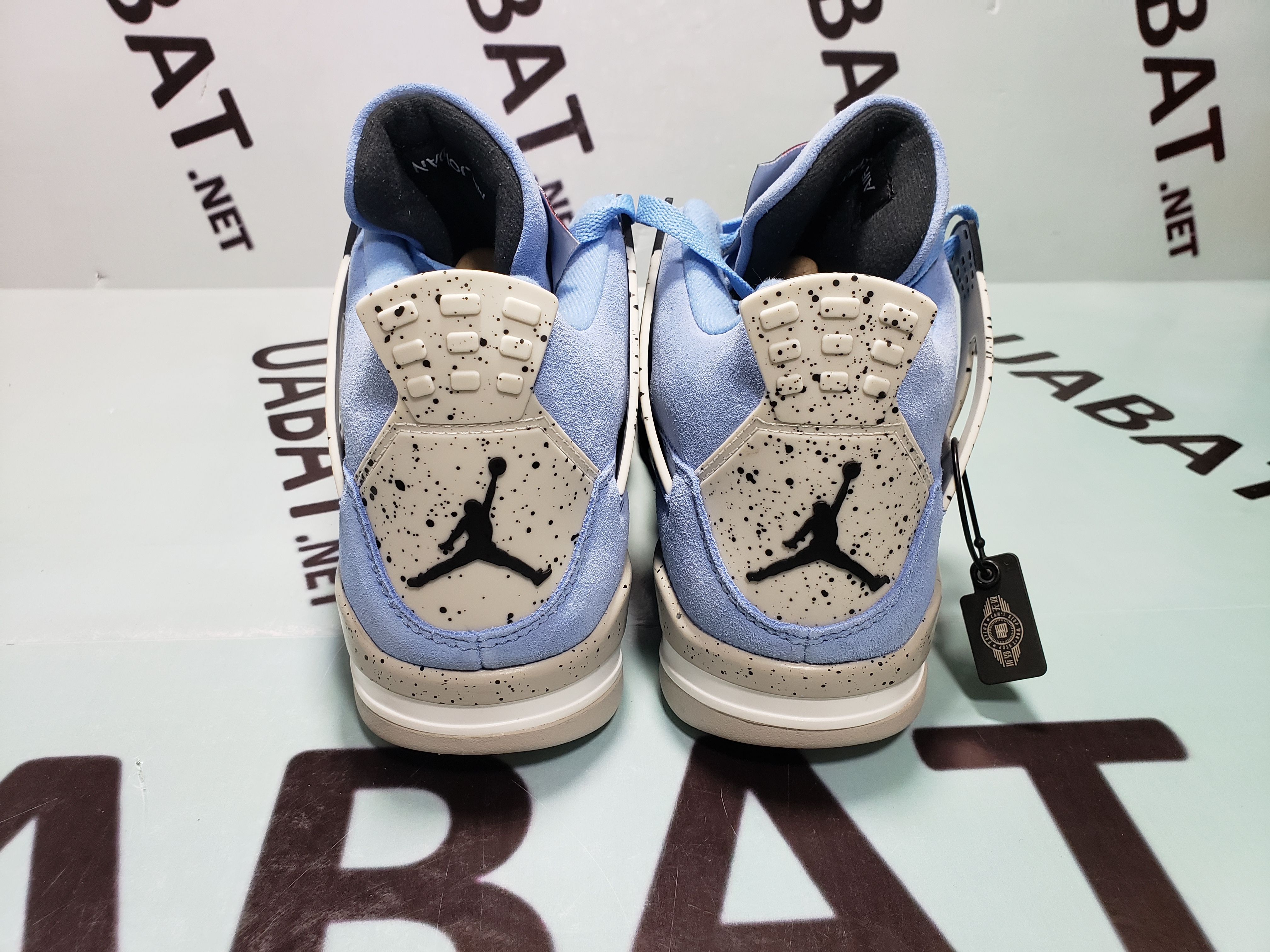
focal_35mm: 26
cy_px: 476
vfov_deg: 53.1
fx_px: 954
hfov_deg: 67.3
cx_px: 635
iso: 200
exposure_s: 1/100
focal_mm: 4.3
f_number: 2.4
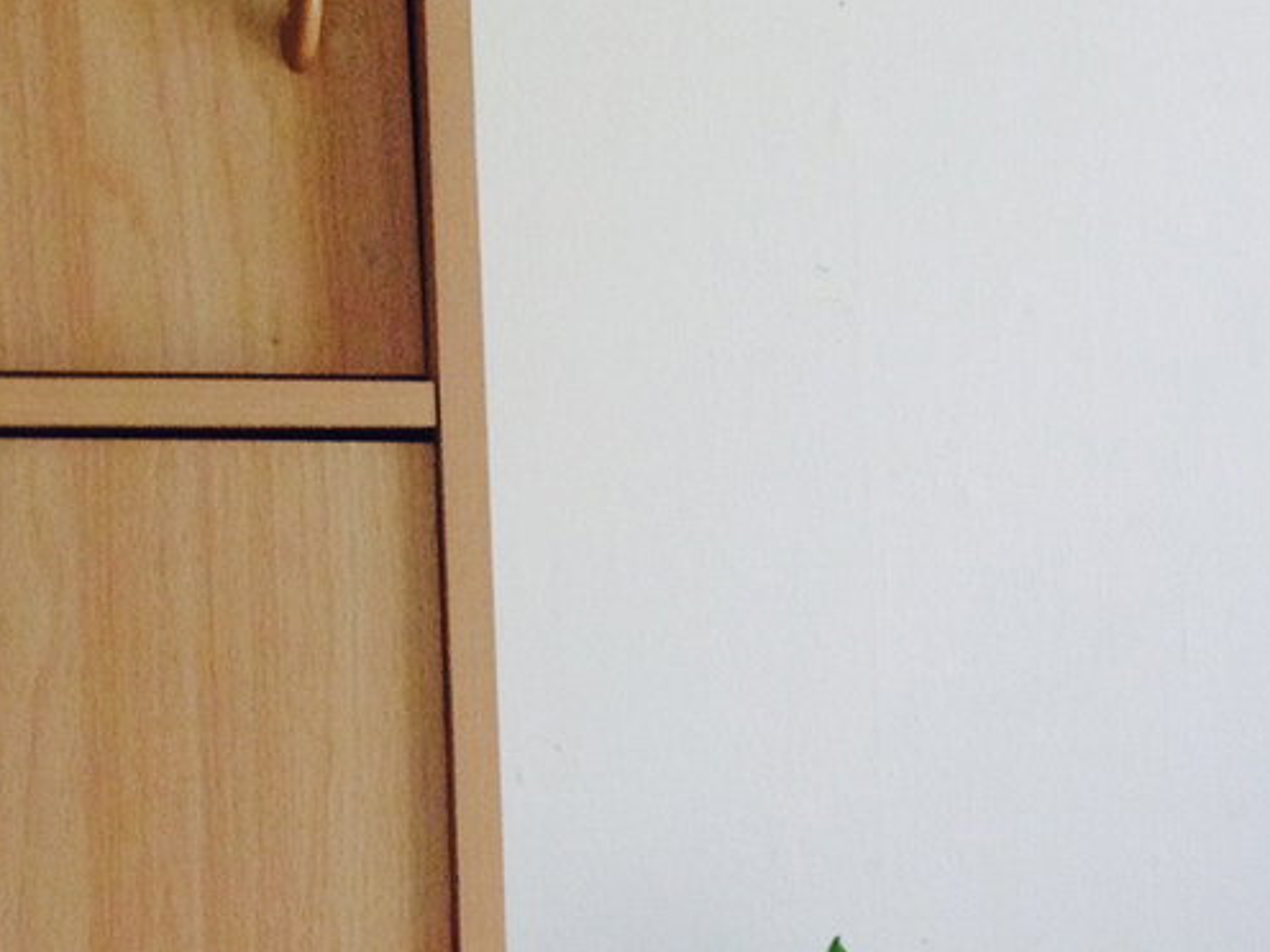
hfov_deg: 16.1
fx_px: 4146
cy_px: 834
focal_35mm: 113
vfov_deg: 13.0
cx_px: 1856
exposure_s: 1/120
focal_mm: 4.28
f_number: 2.4
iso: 100
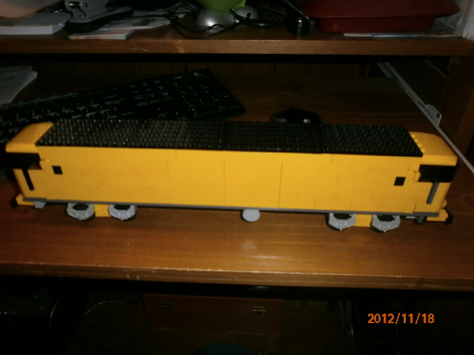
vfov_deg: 51.4
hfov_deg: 65.3
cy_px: 178
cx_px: 237
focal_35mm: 27
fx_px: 370
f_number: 2.9
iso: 125
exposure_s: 1/30
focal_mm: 4.8
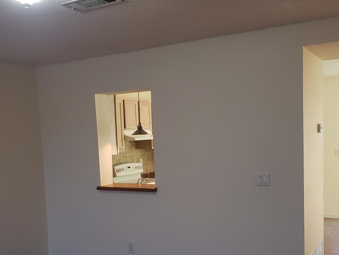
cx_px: 155
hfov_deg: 44.7
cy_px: 185
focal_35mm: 42
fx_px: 411
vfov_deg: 33.8
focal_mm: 4.3
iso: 250
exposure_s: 1/60
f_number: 2.4
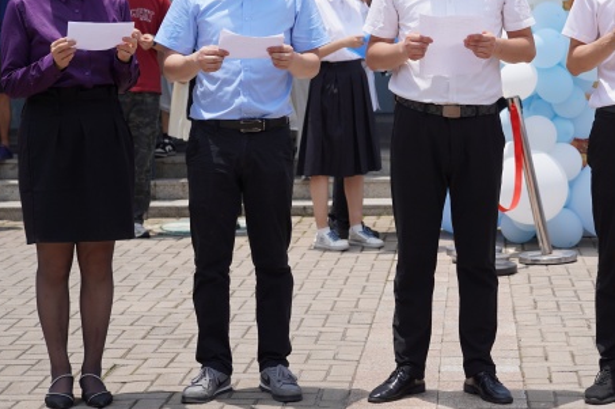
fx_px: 1689
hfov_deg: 20.5
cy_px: 124
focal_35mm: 99
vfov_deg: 13.8
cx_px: 460
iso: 100
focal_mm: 56
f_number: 4
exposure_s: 1/1250
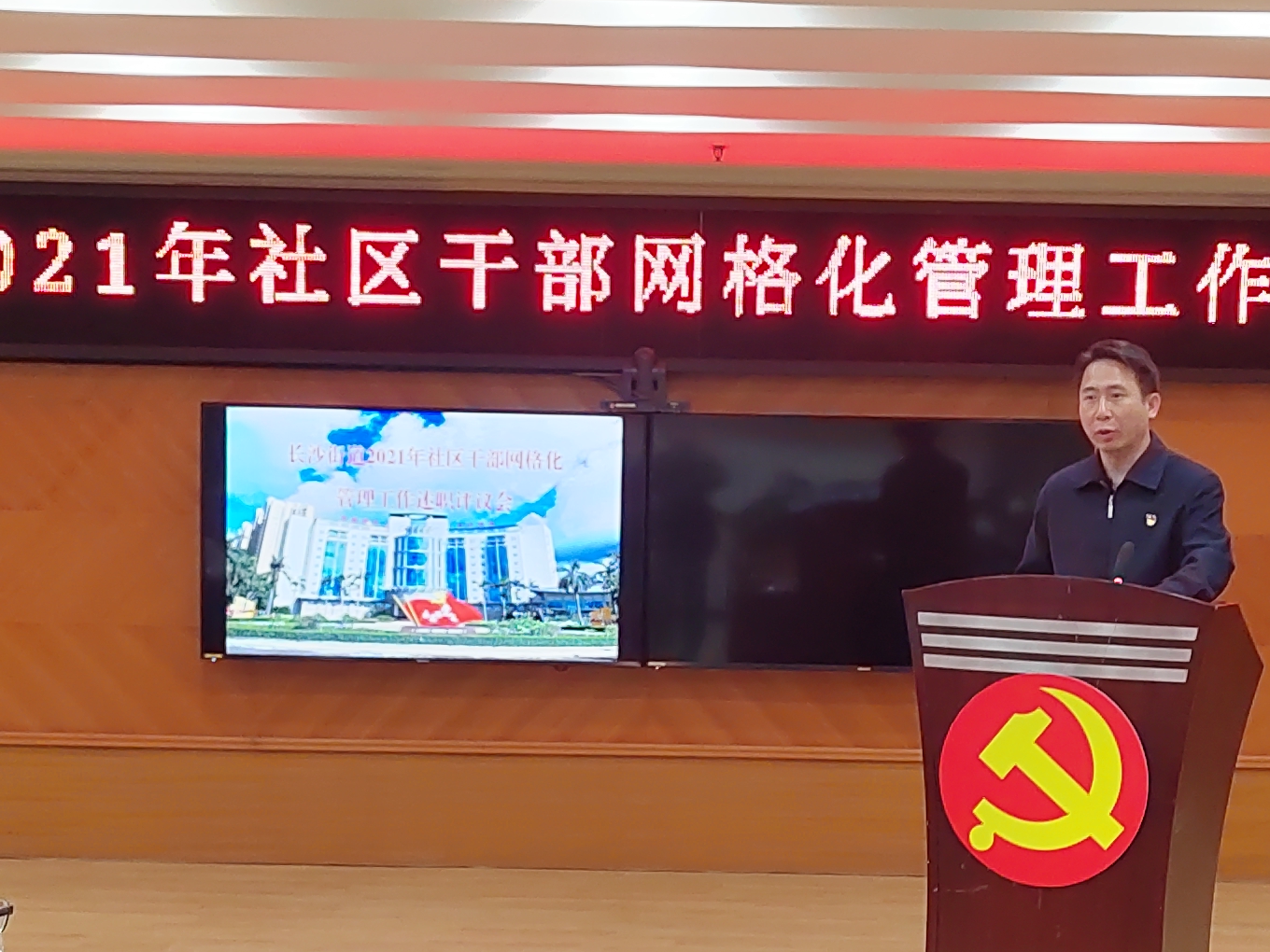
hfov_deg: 29.4
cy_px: 707
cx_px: 669
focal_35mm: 66
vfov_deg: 22.1
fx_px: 2421
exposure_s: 1/60
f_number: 1.9
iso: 1606
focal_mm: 5.52
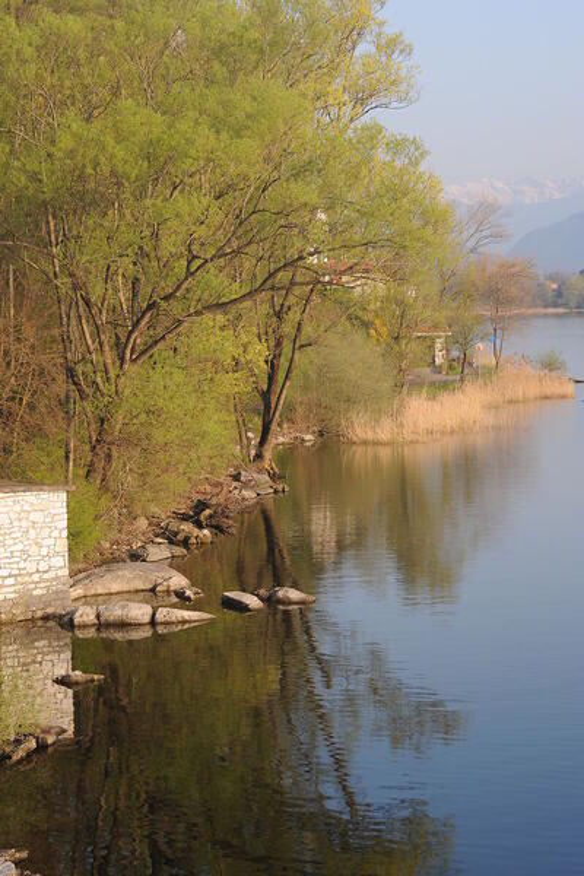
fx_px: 2068
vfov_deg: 23.9
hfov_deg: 16.1
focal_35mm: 85
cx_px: 292
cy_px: 438
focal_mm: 85
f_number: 8
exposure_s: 1/160
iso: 200
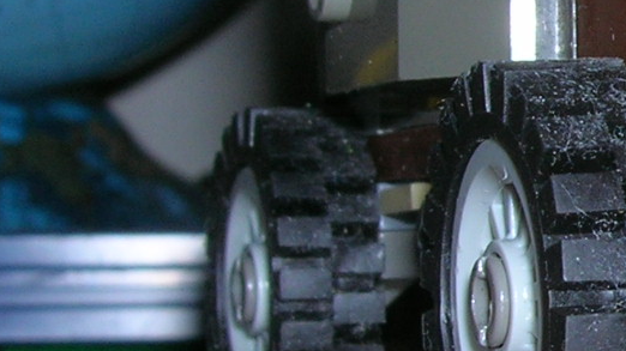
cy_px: 189
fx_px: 2555
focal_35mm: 154
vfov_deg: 7.9
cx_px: 974
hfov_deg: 13.1
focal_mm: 6
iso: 50
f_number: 4.9
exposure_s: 1/60.1
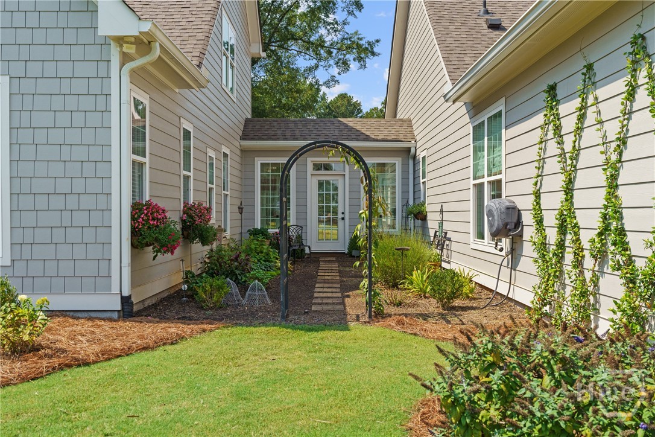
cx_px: 328
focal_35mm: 35
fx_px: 637
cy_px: 218
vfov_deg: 37.9
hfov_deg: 54.4
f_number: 6.3
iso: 1250
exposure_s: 1/3200
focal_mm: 35
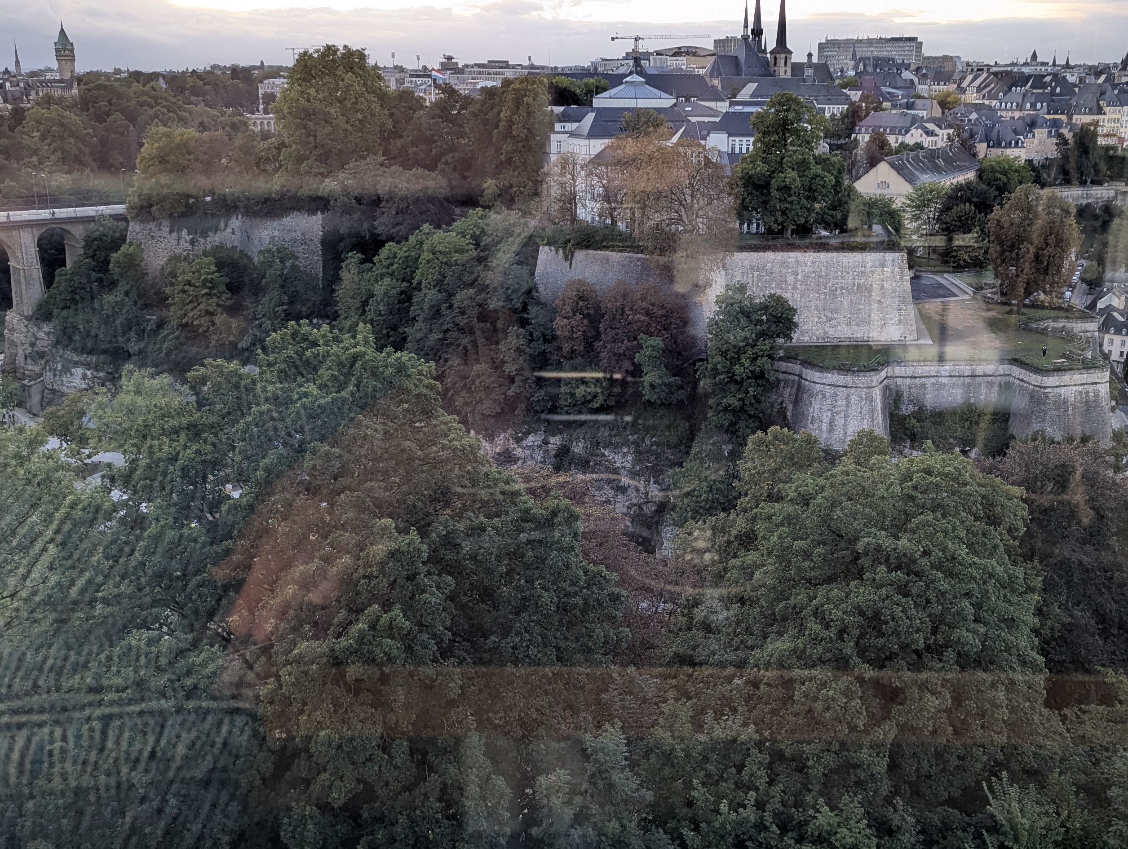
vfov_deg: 36.9
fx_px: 1272
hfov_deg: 47.7
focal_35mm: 39
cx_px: 643
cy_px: 455
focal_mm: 6.81
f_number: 1.85
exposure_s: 1/125
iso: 98
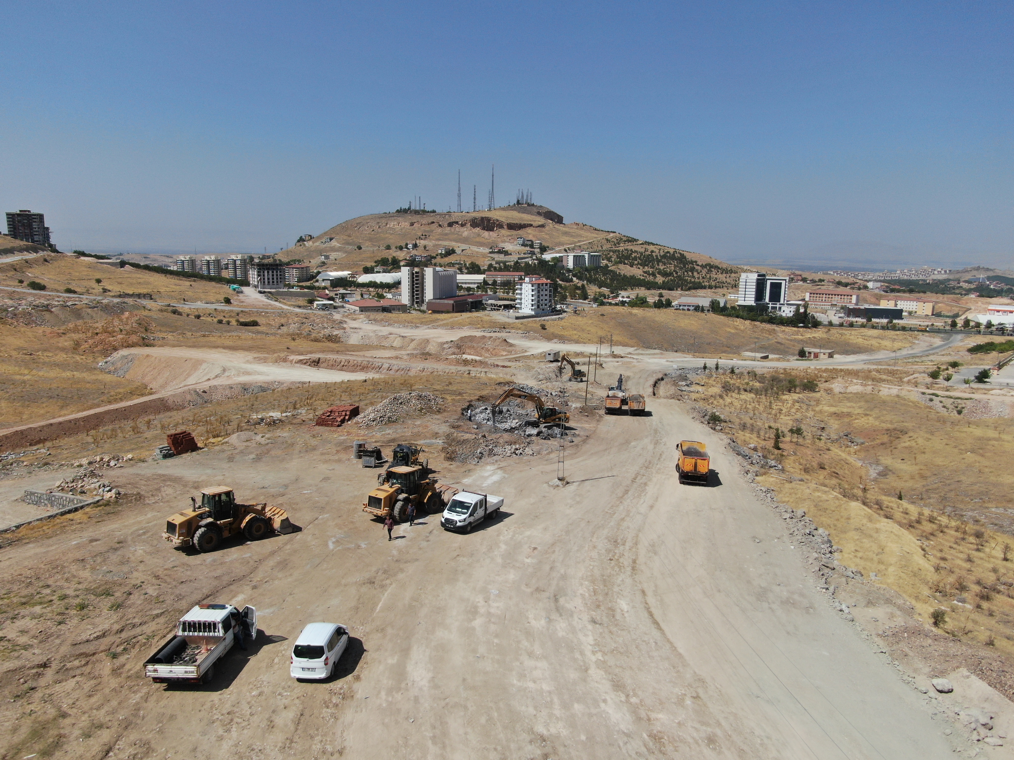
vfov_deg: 56.8
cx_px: 507
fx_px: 703
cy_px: 380
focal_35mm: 24
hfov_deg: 71.6
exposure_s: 1/2500
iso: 110
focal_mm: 4.39
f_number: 2.8
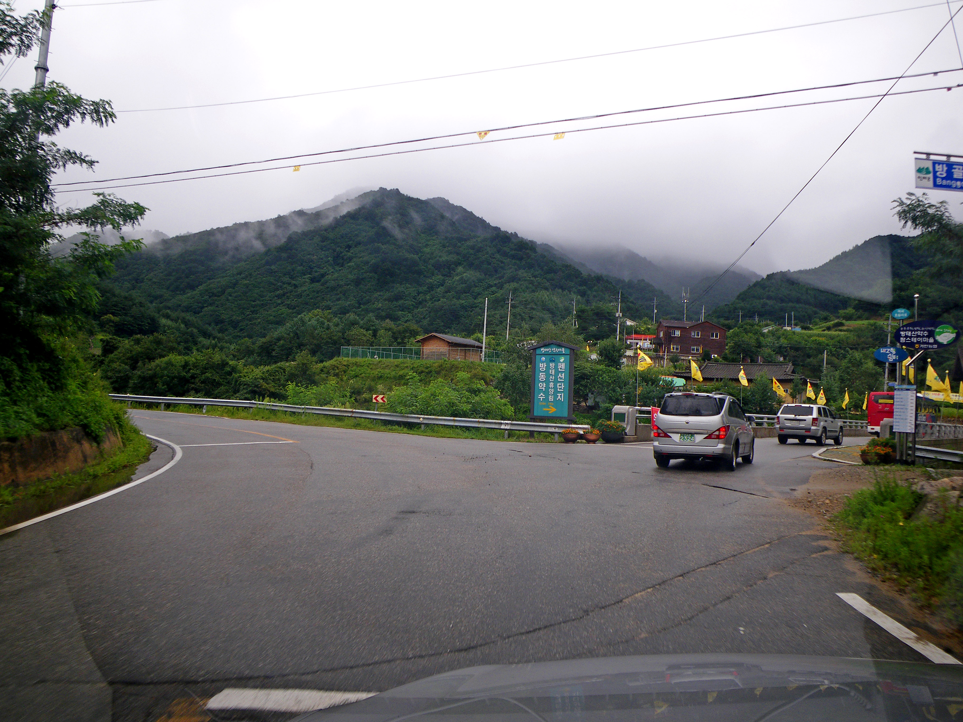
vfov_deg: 49.7
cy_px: 361
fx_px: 779
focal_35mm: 28
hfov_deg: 63.4
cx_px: 482
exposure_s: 1/160
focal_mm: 5
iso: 50
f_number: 3.5
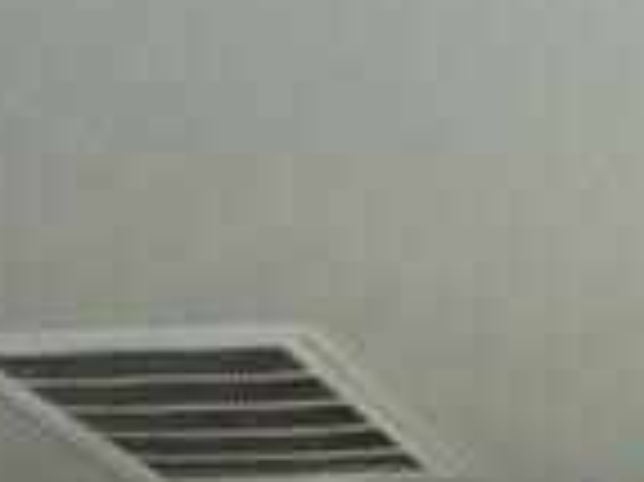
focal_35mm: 172
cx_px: 1446
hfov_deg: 10.3
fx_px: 3197
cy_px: 1667
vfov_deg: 7.2
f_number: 3
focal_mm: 4.3
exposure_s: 1/30
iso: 80
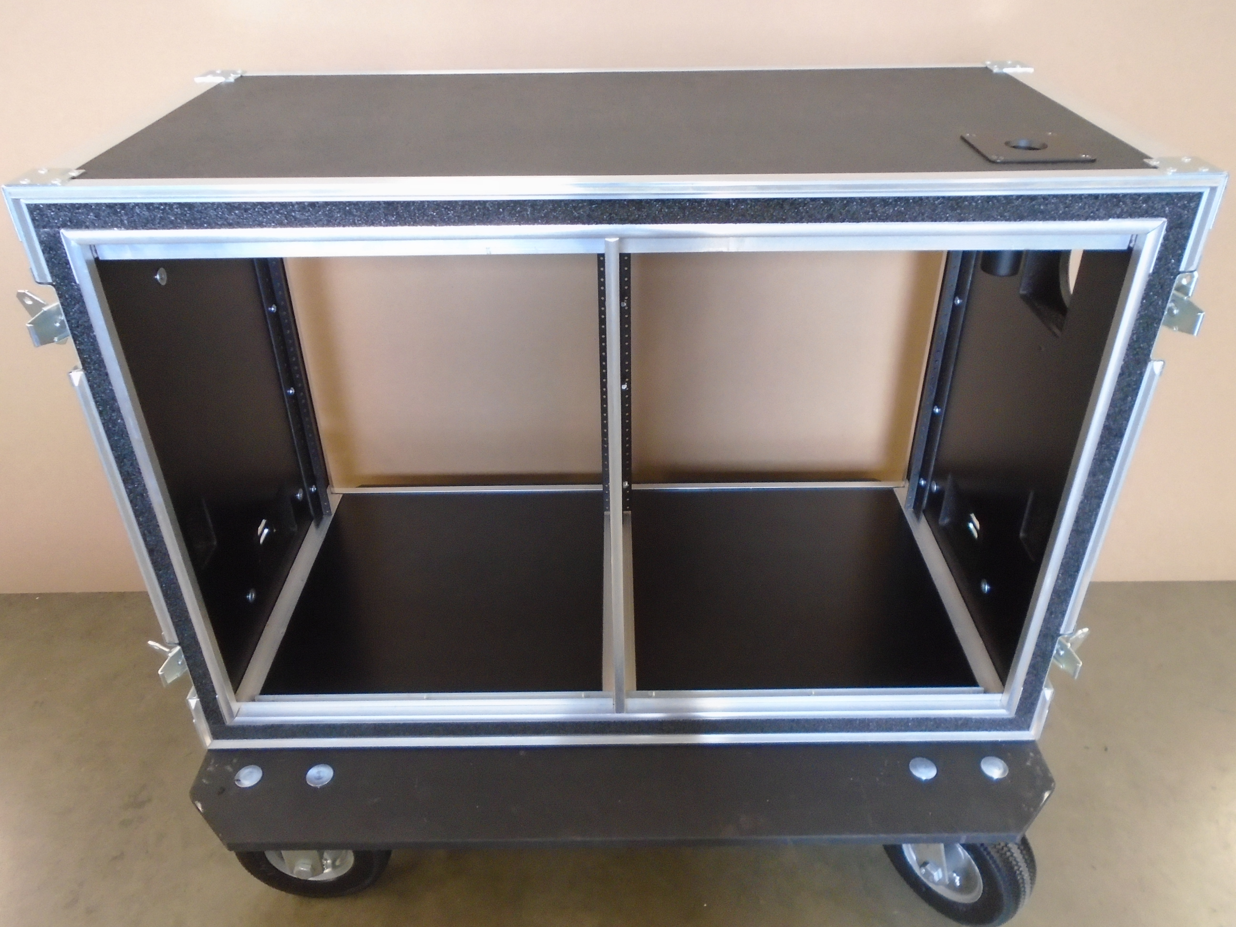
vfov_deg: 53.1
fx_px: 928
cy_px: 464
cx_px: 618
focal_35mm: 26
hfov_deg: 67.3
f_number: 3.2
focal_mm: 4.6
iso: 400
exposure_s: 1/13
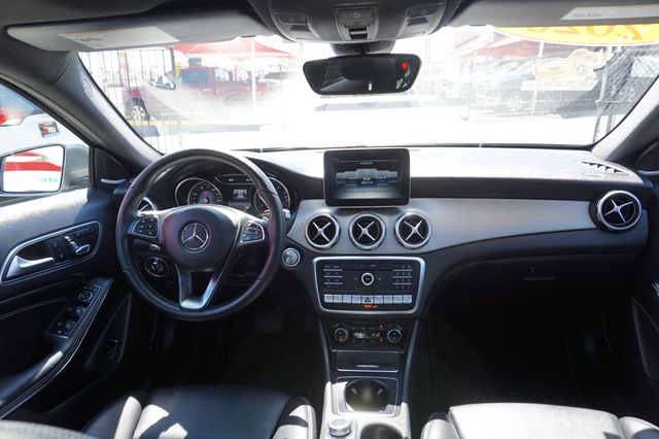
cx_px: 330
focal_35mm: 24
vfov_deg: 53.1
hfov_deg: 73.8
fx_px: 439
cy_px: 220
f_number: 4
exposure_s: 1/60
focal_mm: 16
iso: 100
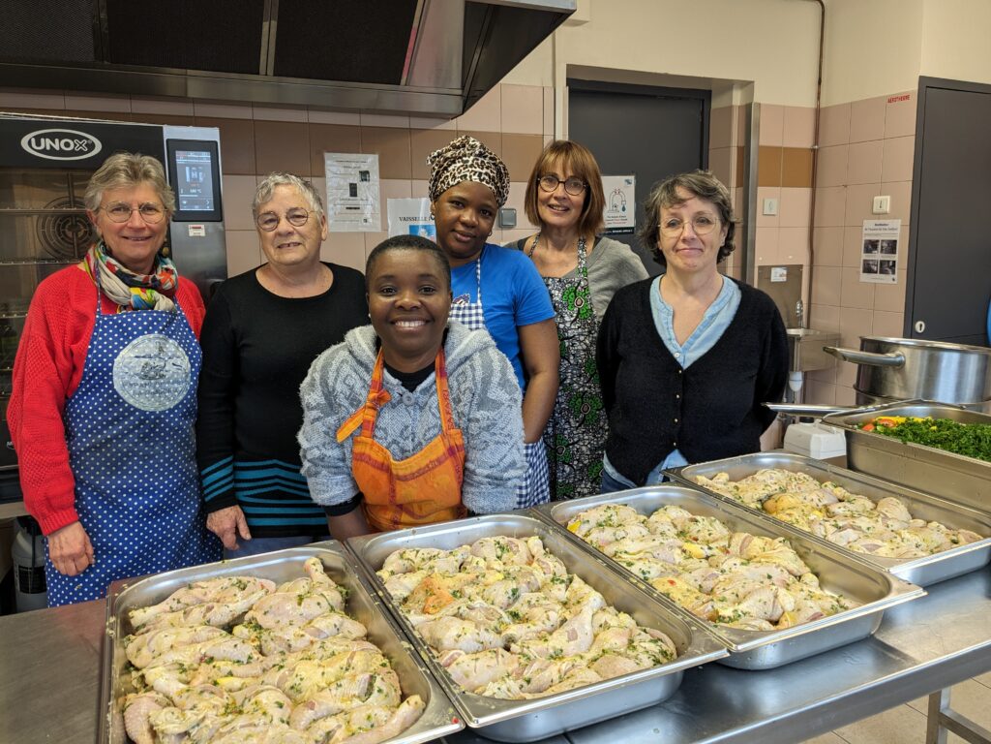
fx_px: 773
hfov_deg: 65.3
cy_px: 372
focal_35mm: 27
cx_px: 496
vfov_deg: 51.4
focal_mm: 4.38
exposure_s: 1/50
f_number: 1.73
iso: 56
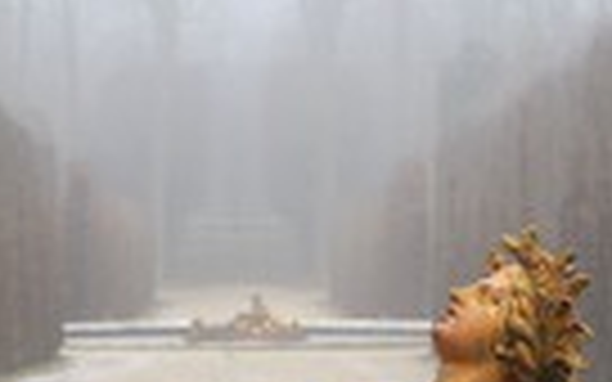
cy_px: 503
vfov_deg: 2.8
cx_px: 315
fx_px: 7856
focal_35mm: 471
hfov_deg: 4.5
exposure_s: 1/160
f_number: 9
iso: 800
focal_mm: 150
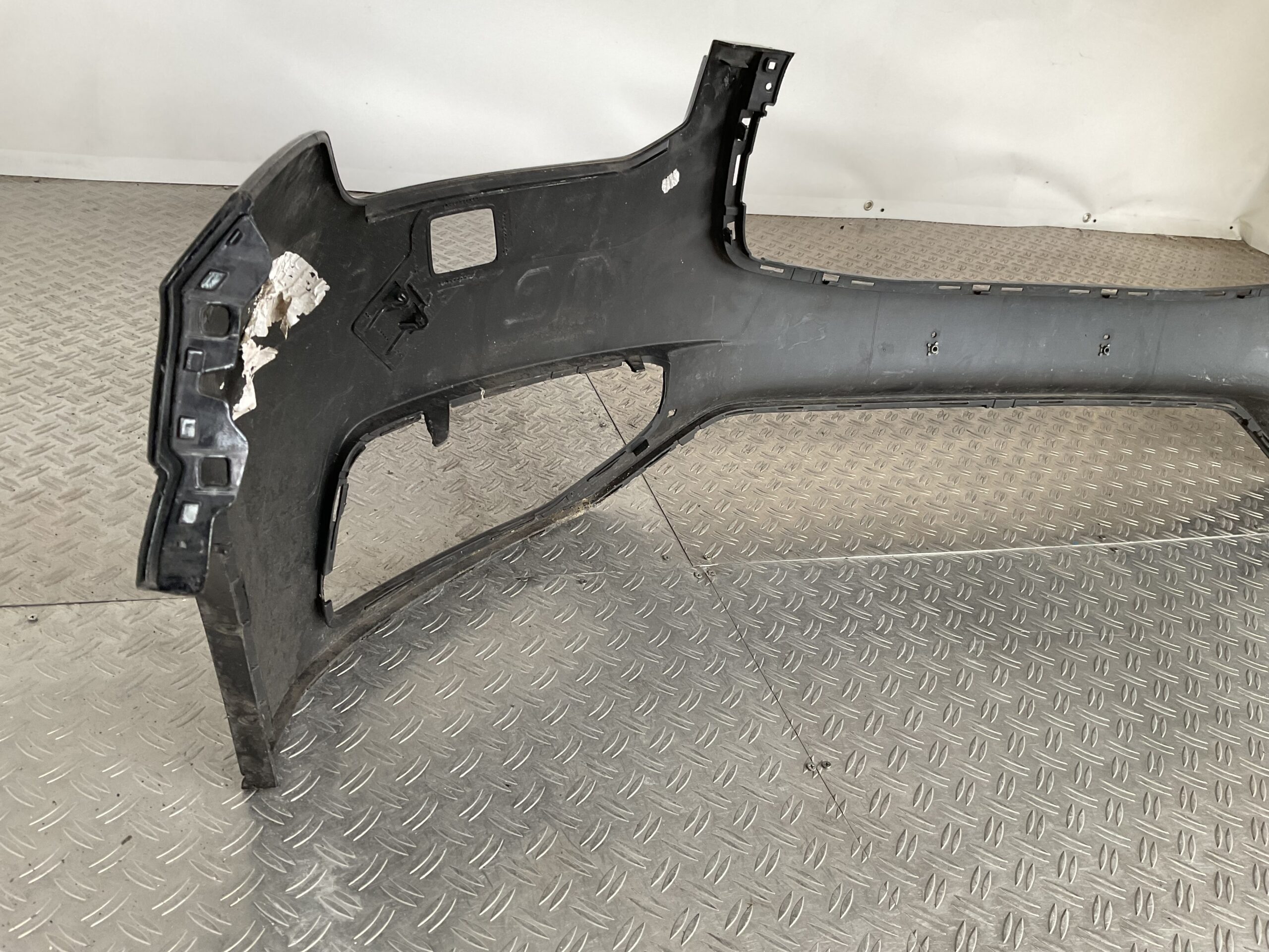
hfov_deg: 61.7
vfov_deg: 48.2
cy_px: 476
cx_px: 634
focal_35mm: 29
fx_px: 1063
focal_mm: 3
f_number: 1.8
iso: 64
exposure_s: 1/120
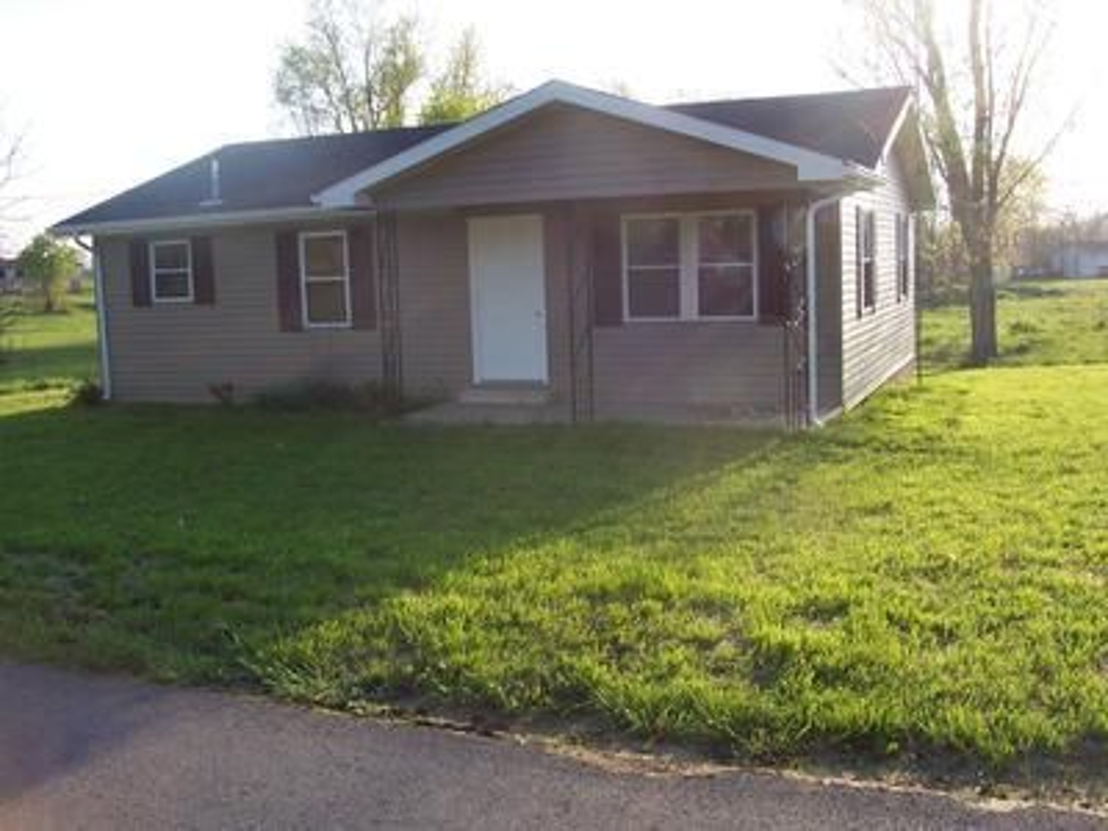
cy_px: 416
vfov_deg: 38.7
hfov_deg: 50.1
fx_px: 1184
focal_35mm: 37
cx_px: 554
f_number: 5.6
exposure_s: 1/125
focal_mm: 5.6
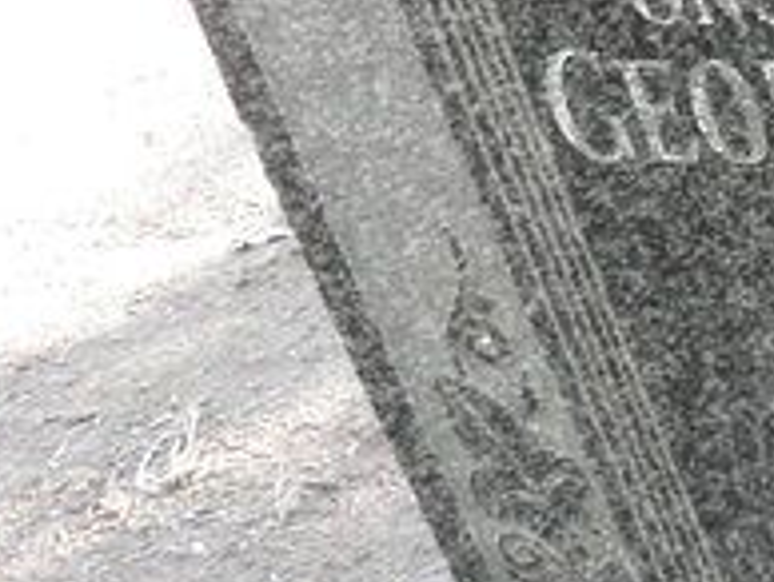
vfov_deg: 13.8
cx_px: 1476
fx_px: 2395
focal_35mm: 107
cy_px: 108
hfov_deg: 15.3
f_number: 2.8
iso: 64
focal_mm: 4.6
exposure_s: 1/30
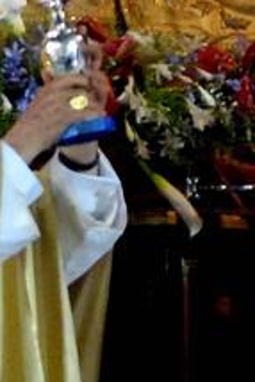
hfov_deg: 1.1
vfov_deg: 1.6
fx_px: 13407
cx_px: 43
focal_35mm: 1264
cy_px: -41
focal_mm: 300
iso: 1600
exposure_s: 1/200
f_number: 2.8
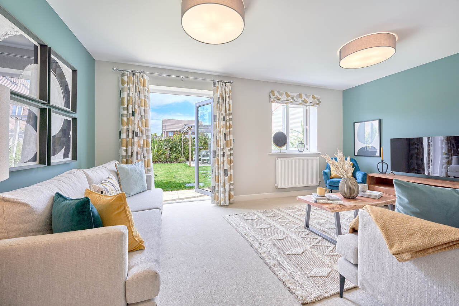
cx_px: 230
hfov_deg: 104.2
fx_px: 179
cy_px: 153
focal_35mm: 14
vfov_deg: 81.2
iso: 100
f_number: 10
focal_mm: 14
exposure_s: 1/40
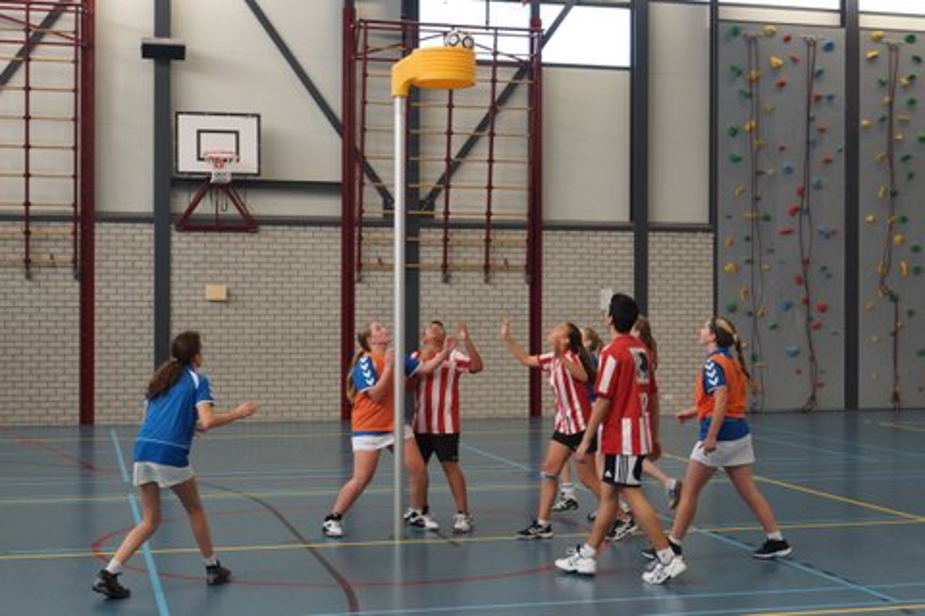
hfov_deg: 43.6
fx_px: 1156
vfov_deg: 29.9
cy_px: 308
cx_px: 462
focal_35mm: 45
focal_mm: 30
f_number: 4
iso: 800
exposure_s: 1/200
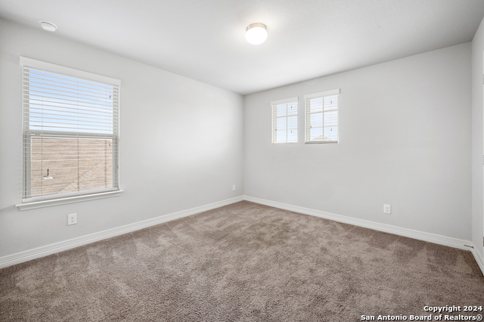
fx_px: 188
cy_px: 161
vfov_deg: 81.1
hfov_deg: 104.3
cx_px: 242
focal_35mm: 14
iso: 250
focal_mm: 14
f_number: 9
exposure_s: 1/8
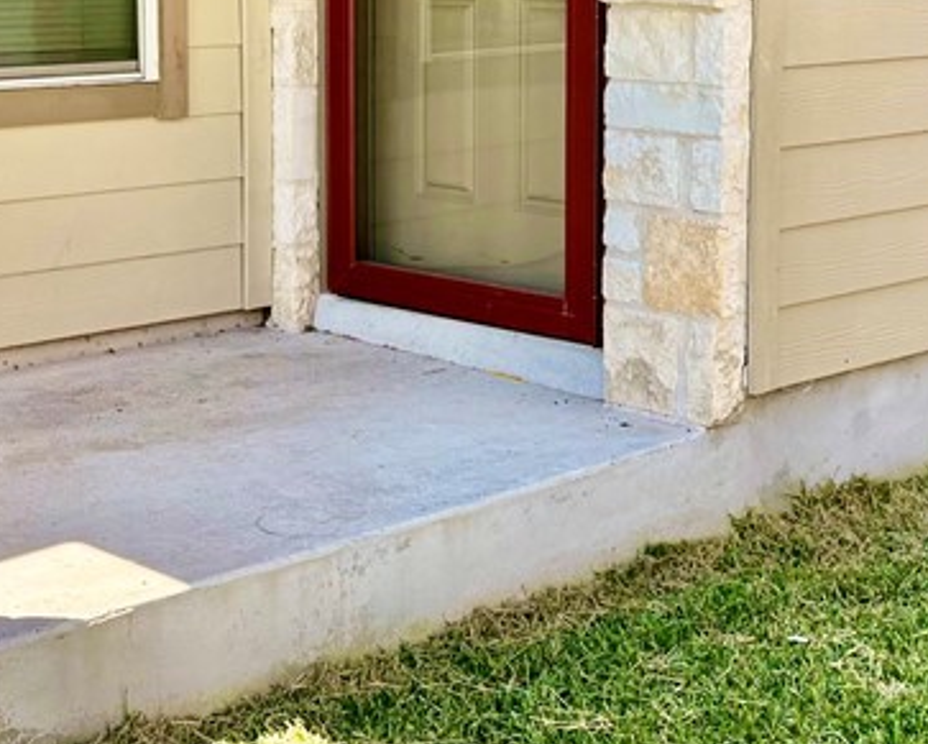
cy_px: 96
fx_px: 1814
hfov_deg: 28.5
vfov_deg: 22.7
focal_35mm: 66
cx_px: 309
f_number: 1.78
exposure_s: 1/1770
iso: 100
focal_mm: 6.76
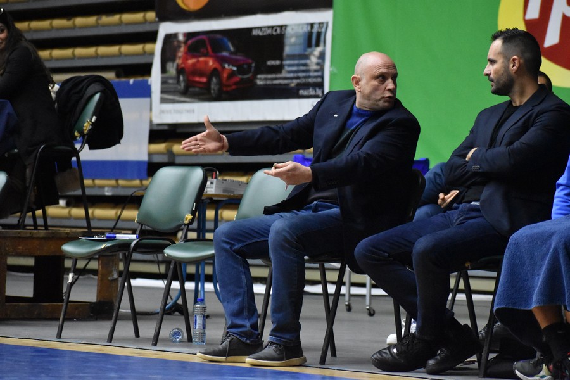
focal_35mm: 174
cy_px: 190
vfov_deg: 7.9
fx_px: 2755
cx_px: 285
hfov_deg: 11.8
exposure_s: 1/250
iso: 6400
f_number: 5.6
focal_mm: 116
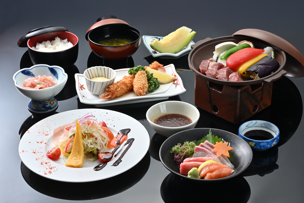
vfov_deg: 16.9
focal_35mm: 81
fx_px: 684
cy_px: 102
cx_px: 152
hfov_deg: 25.1
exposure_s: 1/125
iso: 400
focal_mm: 54
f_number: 16
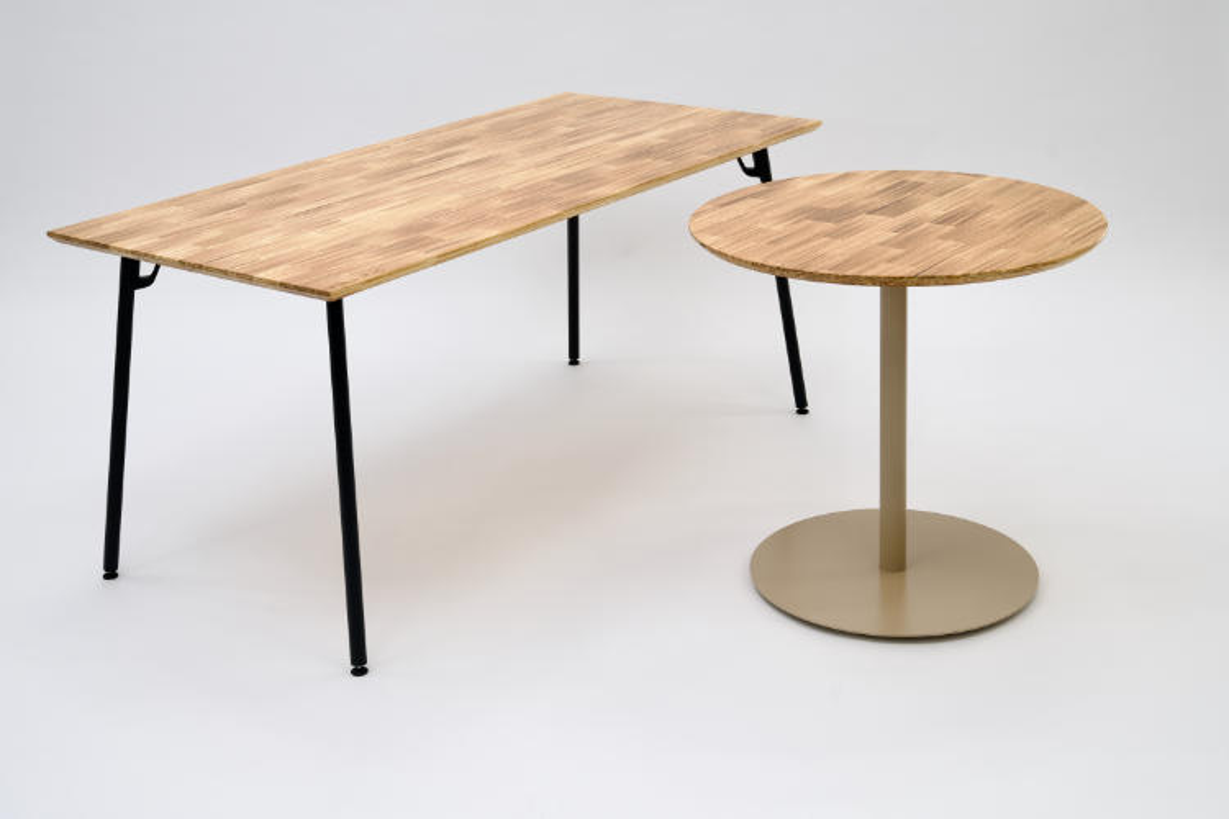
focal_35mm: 49
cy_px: 410
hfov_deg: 40.3
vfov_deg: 27.5
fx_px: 1673
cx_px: 614
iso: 100
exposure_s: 1/10
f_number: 9
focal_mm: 49
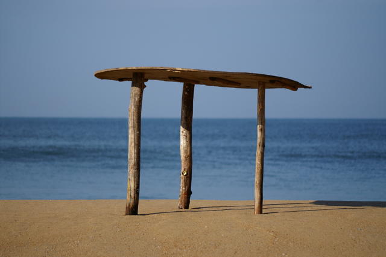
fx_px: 1607
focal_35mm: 150
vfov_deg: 9.1
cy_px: 128
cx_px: 193
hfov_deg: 13.7
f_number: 4.5
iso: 200
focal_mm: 100
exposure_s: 1/2500
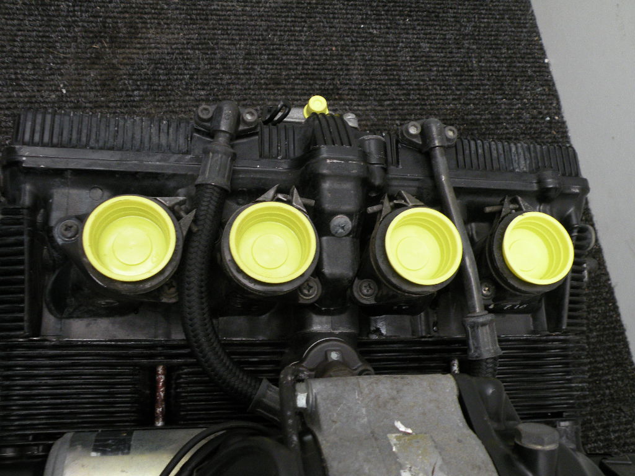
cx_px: 318
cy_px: 238
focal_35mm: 33
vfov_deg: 42.9
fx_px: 605
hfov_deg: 55.4
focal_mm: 5.8
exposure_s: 1/59.8
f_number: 3.2
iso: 218
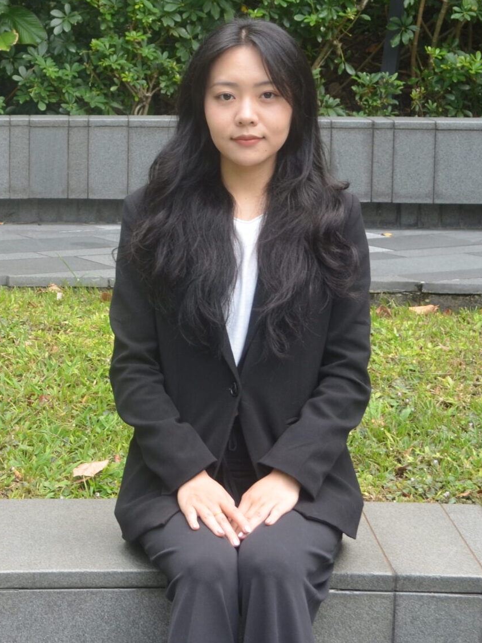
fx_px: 1318
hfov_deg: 20.5
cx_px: 101
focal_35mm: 71
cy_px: 282
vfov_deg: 27.4
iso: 320
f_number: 5.6
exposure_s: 1/125
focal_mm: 26
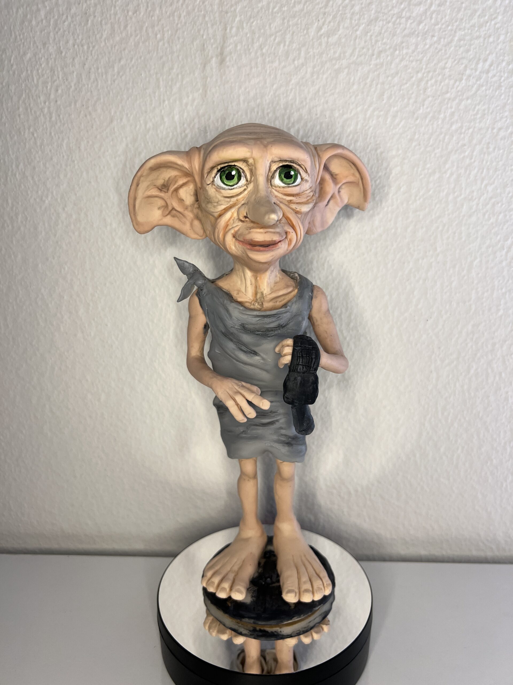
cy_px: 342
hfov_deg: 53.1
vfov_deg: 67.3
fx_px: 514
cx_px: 256
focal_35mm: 26
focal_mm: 5.7
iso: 80
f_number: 1.5
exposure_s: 1/100
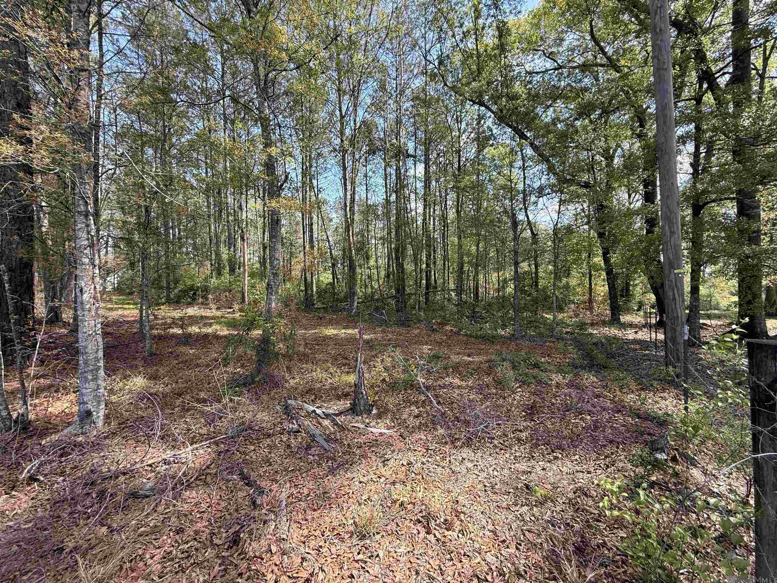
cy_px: 292
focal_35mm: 14
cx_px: 388
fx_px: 314
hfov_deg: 102.1
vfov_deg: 85.7
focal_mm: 2.22
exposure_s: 1/430
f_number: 2.2
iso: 64
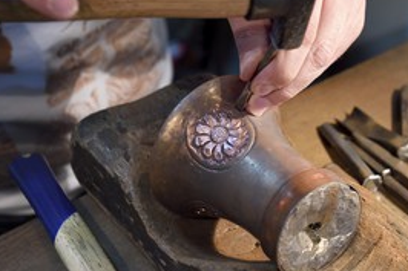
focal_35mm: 79
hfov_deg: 25.6
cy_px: 93
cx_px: 255
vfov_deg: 17.2
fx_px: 895
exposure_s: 1/50
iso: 1600
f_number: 5
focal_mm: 50
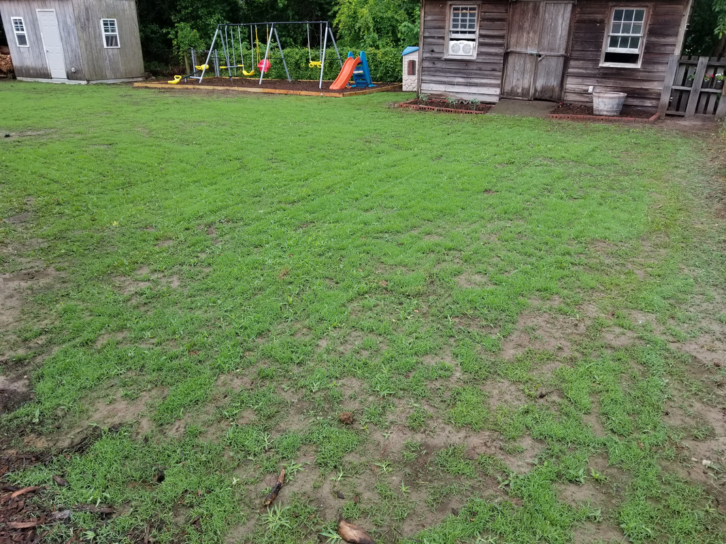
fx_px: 545
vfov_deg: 53.1
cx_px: 363
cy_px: 272
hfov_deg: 67.3
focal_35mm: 26
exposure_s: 1/419
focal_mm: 4.3
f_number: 1.7
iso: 50
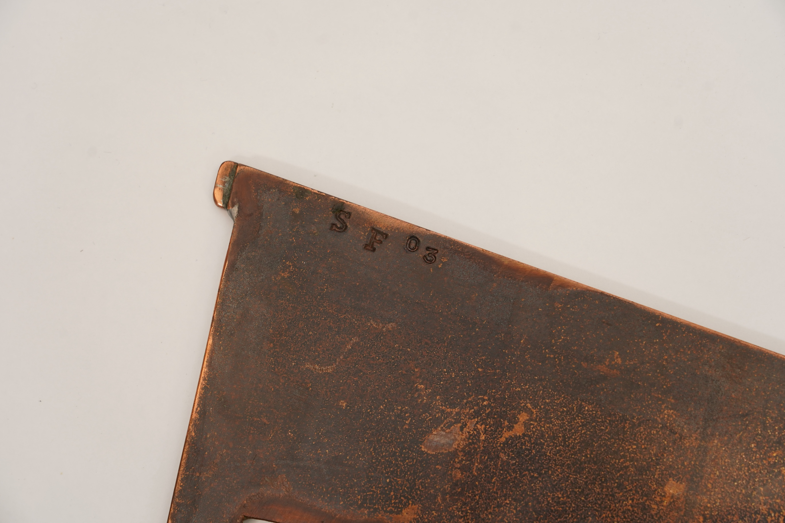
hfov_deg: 23.1
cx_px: 392
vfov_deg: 15.5
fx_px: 1919
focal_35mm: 88
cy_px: 262
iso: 500
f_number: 7.1
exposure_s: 1/125
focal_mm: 88
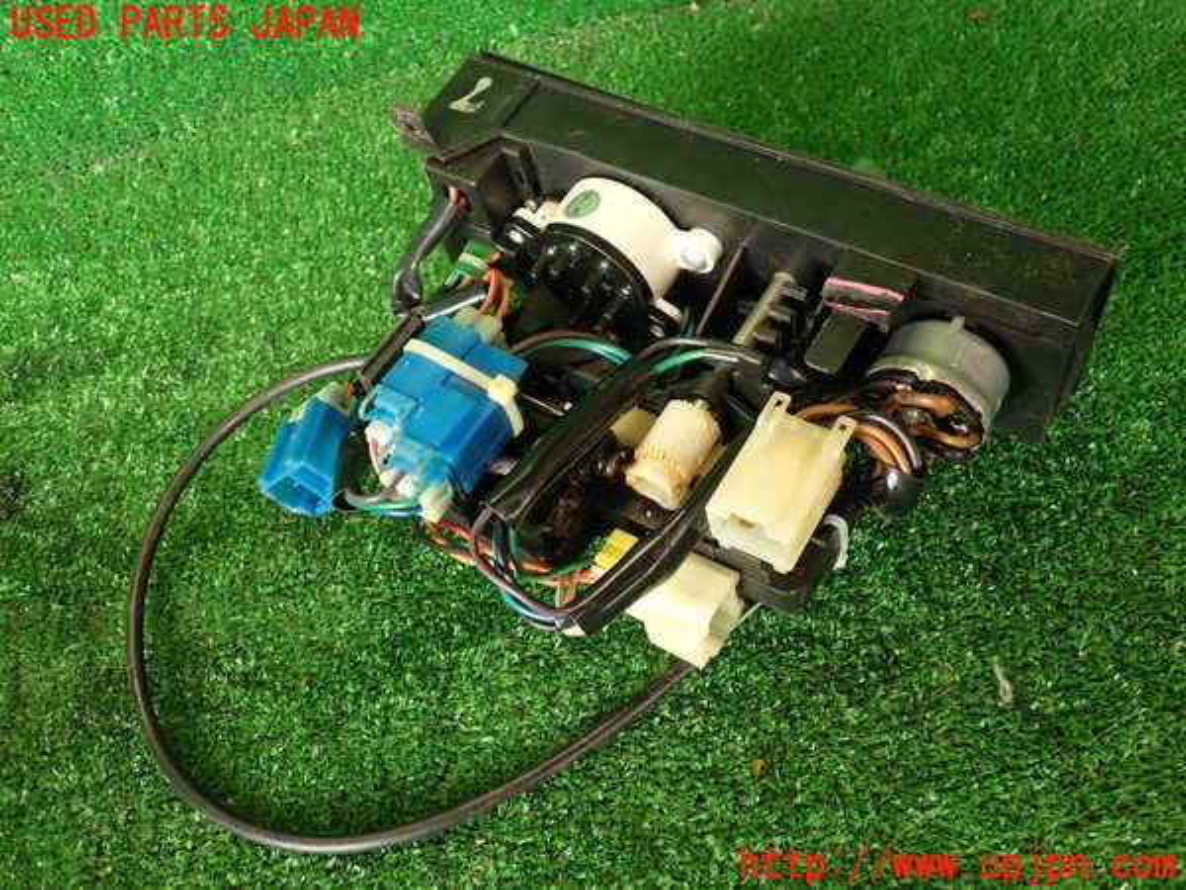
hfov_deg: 56.8
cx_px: 593
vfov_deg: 44.2
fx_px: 1096
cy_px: 445
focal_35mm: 32
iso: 200
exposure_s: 1/60
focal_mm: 5.79
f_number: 2.4
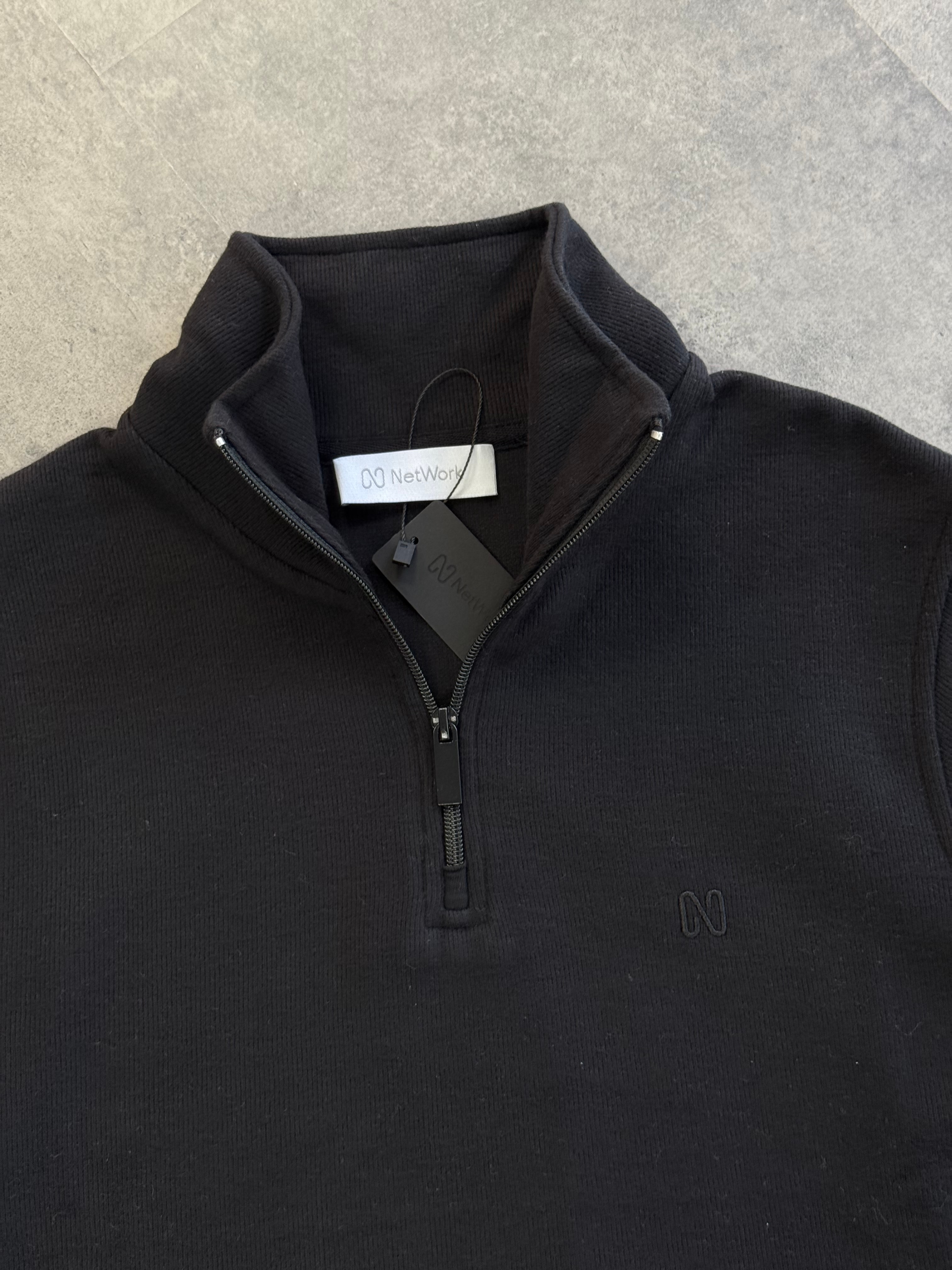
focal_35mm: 48
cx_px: 476
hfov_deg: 30.3
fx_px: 1760
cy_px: 635
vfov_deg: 39.7
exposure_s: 1/50
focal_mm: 6.76
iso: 200
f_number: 1.78
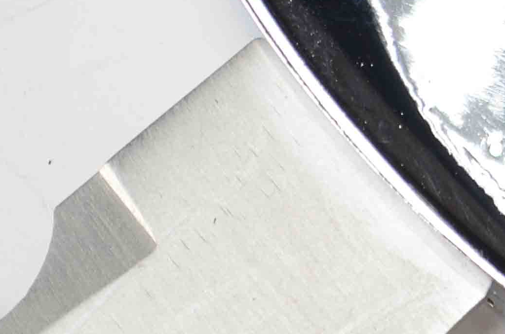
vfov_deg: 3.5
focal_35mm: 392
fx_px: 5492
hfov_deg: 5.1
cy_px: -271
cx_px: 1080
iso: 100
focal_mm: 55
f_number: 10
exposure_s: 1/80
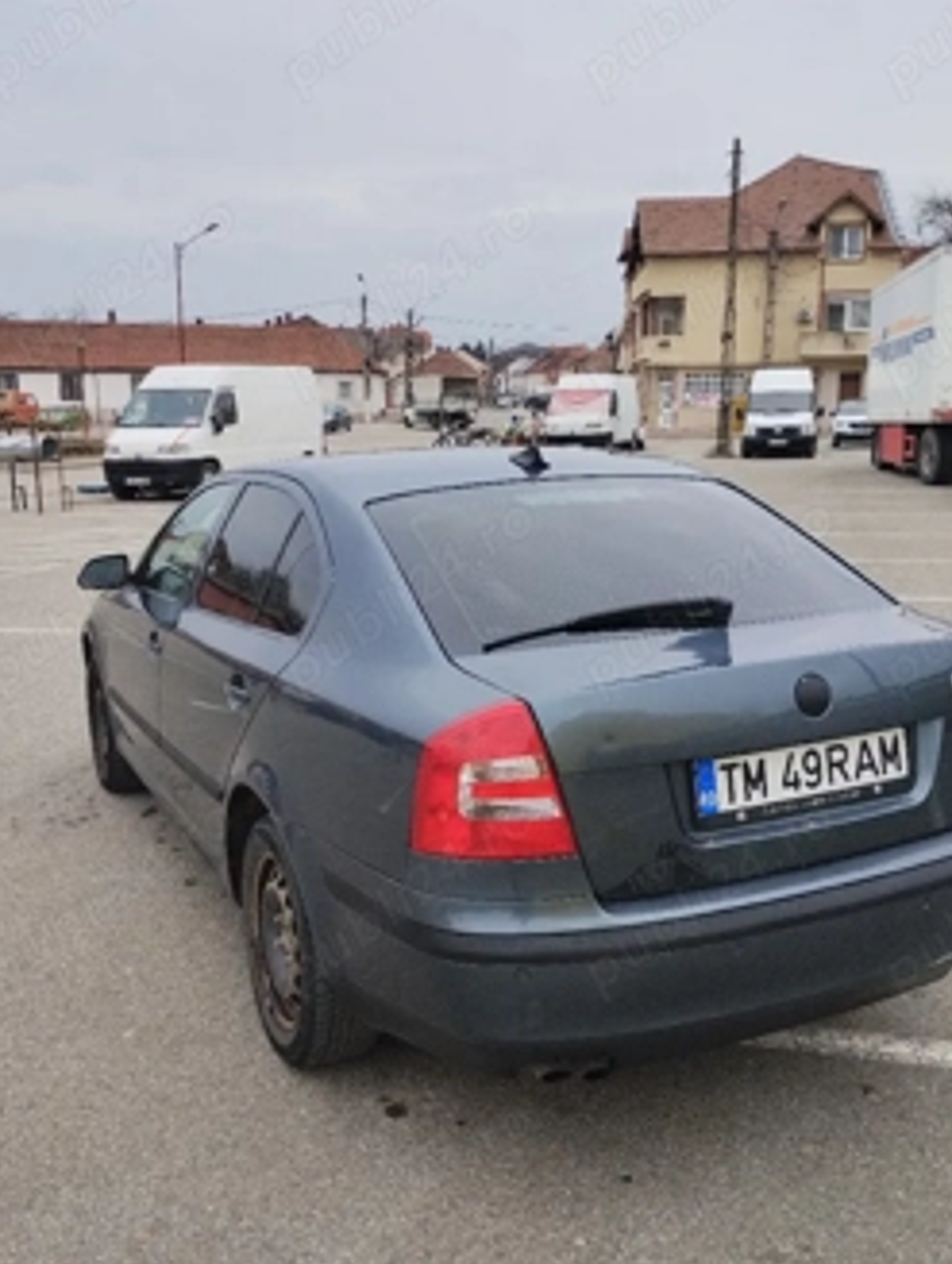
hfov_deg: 41.9
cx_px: 486
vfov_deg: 53.9
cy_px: 640
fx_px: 1244
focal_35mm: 34
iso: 100
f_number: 1.8
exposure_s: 1/333
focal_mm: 4.27
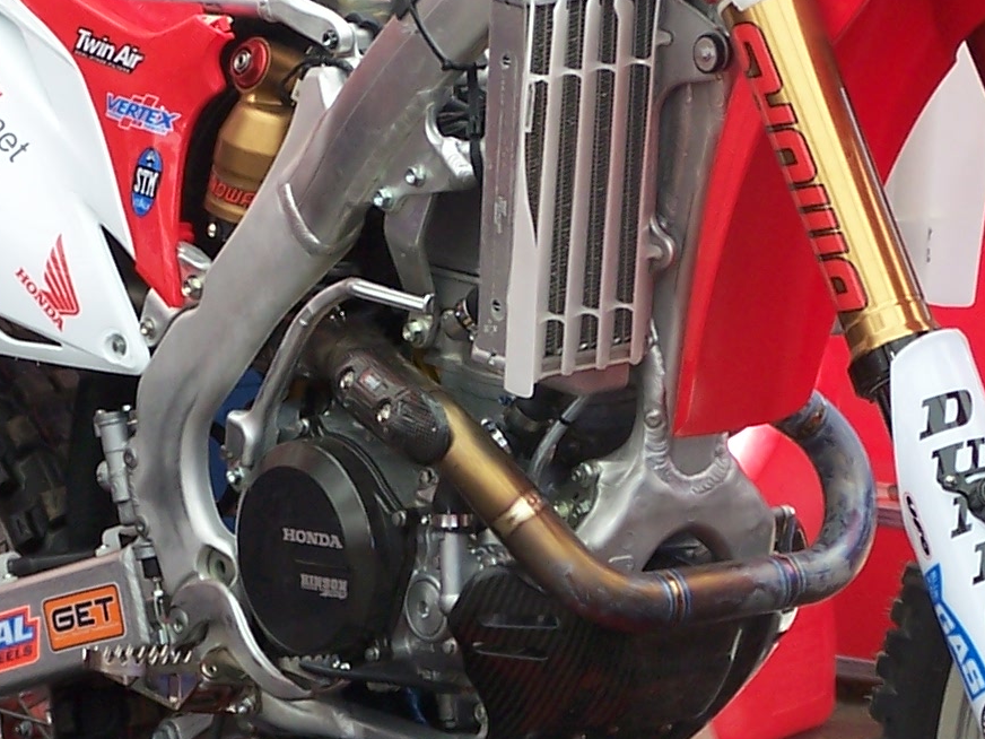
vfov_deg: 4.8
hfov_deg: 6.4
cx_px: 345
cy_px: 410
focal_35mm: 309
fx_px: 8793
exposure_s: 1/180
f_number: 3.2
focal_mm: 19.4
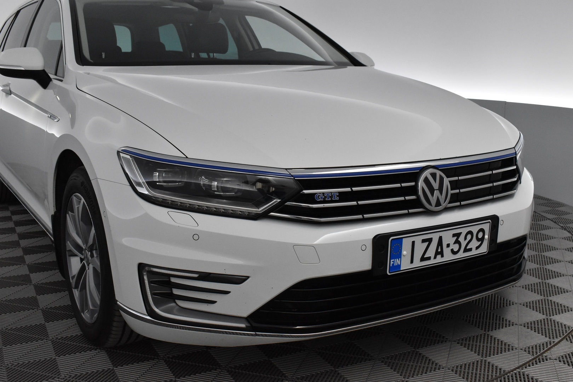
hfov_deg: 47.9
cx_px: 286
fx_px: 645
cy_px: 191
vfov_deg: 33.0
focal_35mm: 40
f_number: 7.1
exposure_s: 1/200
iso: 3200
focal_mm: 27
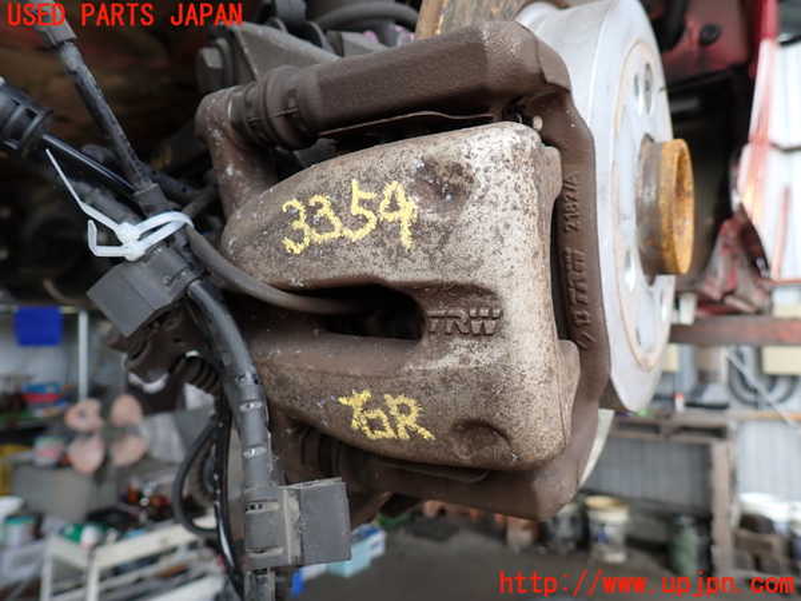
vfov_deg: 54.9
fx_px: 578
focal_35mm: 25
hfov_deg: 69.4
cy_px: 300
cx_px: 400
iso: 100
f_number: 2.8
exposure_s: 1/200
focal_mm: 4.5
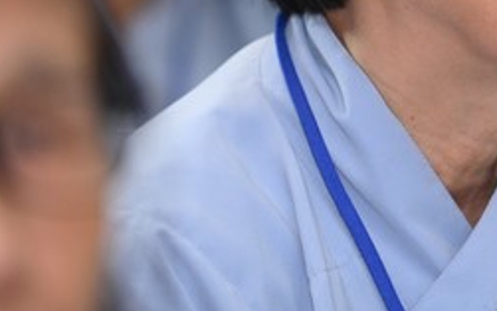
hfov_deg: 4.2
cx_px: 523
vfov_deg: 2.6
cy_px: -67
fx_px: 6774
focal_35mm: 500
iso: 2500
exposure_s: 1/160
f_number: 3.5
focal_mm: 190
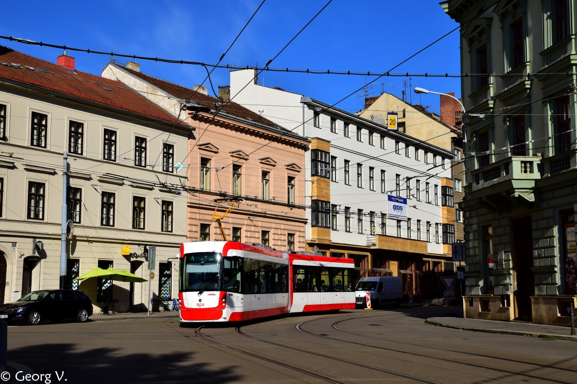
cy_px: 192
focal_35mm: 48
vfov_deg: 28.1
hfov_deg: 41.1
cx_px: 288
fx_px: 769
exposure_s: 1/1000
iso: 320
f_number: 10
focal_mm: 32
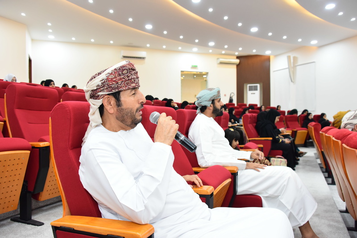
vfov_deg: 46.4
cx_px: 178
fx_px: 278
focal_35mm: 28
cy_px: 119
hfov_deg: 65.5
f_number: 4.5
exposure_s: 1/100
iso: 2000
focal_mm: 28
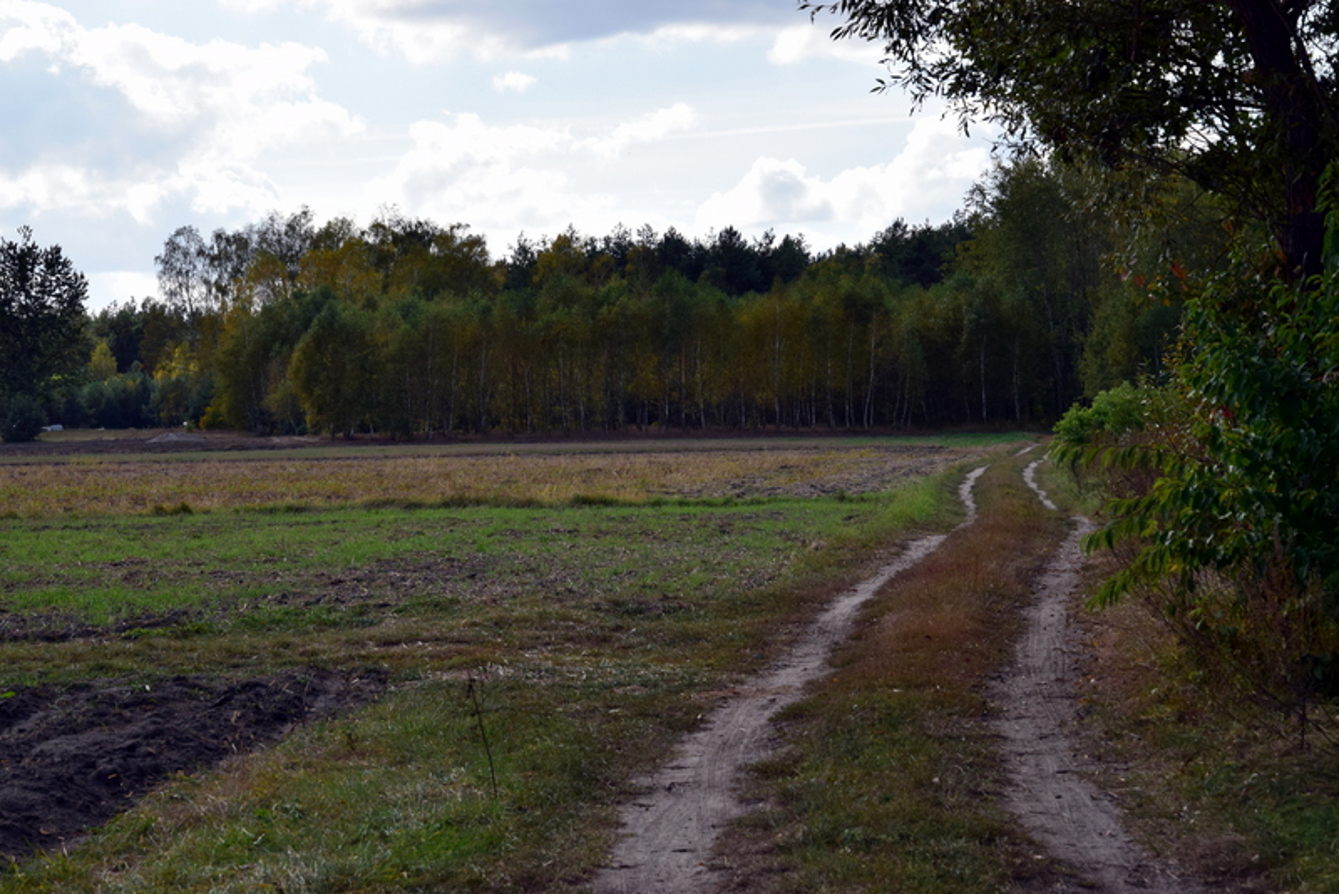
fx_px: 3460
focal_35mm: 93
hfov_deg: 21.9
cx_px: 670
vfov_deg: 14.7
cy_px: 447
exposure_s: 1/500
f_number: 11
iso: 360
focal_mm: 62
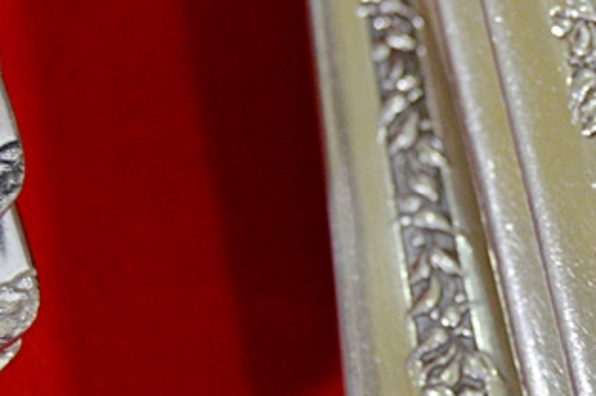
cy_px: 137
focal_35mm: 220
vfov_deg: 6.2
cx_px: 653
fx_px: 3640
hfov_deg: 9.3
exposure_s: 1/60
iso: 900
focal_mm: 46
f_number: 5.3
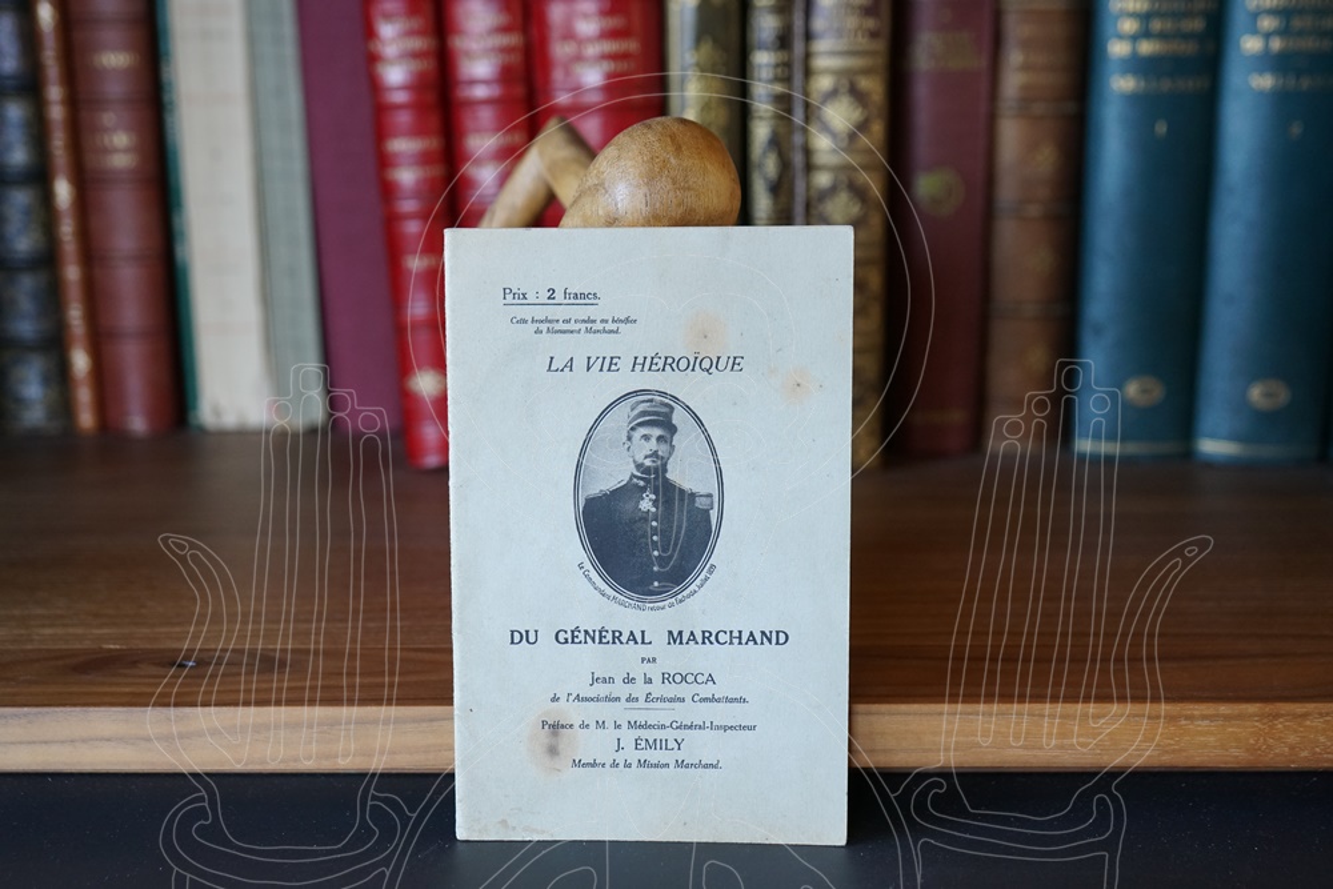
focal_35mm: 50
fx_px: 1852
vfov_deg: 27.0
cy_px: 444
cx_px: 666
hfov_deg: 39.6
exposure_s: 1/160
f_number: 4
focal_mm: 50
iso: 1600
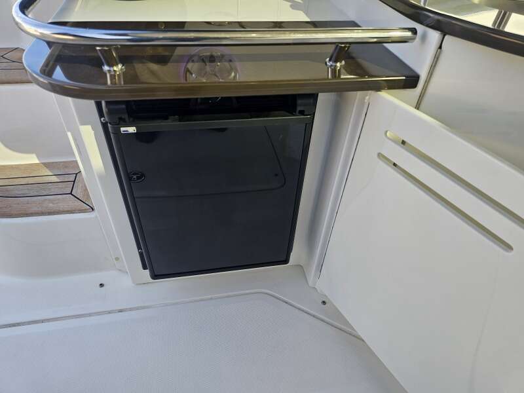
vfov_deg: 58.9
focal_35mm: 23
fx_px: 348
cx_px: 262
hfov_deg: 73.9
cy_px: 196
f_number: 1.7
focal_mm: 6.3
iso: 20
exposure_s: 1/180
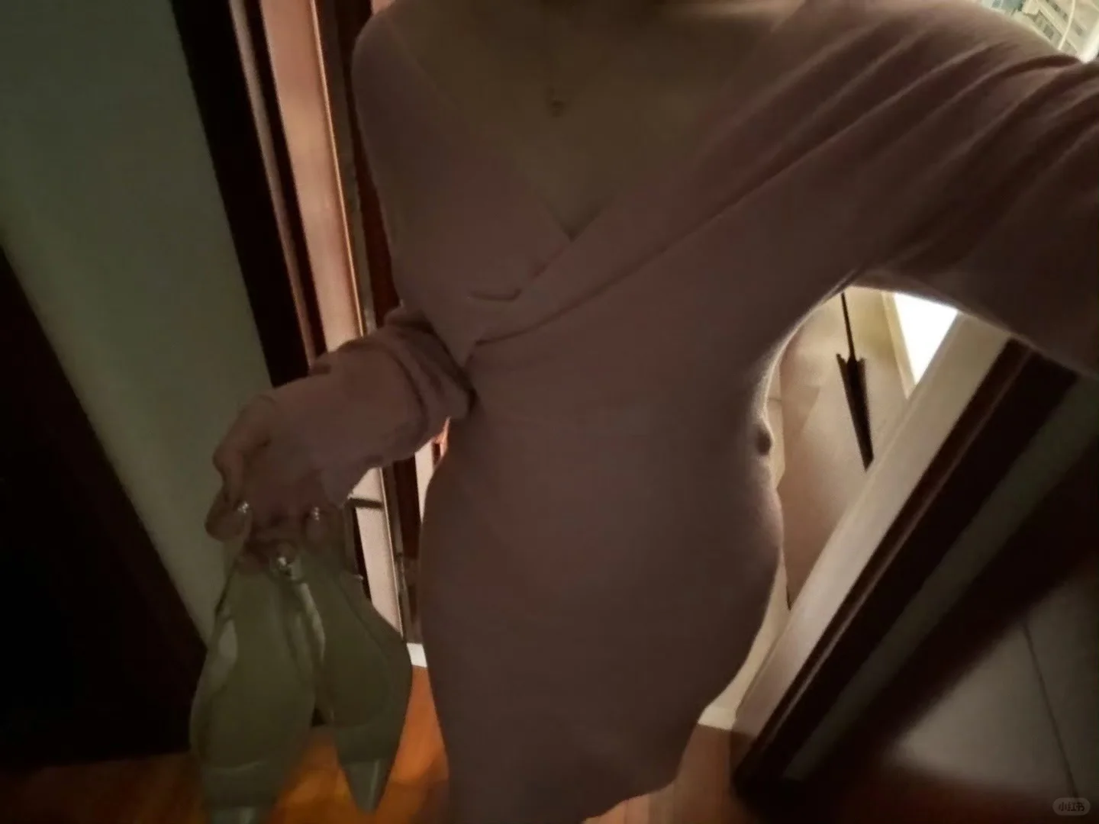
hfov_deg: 73.9
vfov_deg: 58.9
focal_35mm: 23
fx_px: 730
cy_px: 412
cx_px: 550
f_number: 1.9
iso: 800
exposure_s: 1/17
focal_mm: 2.69
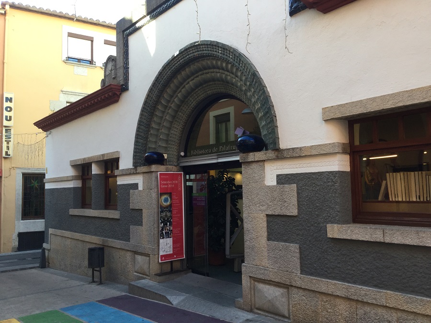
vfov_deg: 45.4
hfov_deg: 58.4
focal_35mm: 31
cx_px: 216
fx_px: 386
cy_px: 162
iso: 32
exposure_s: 1/100
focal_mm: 3.3
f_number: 2.4
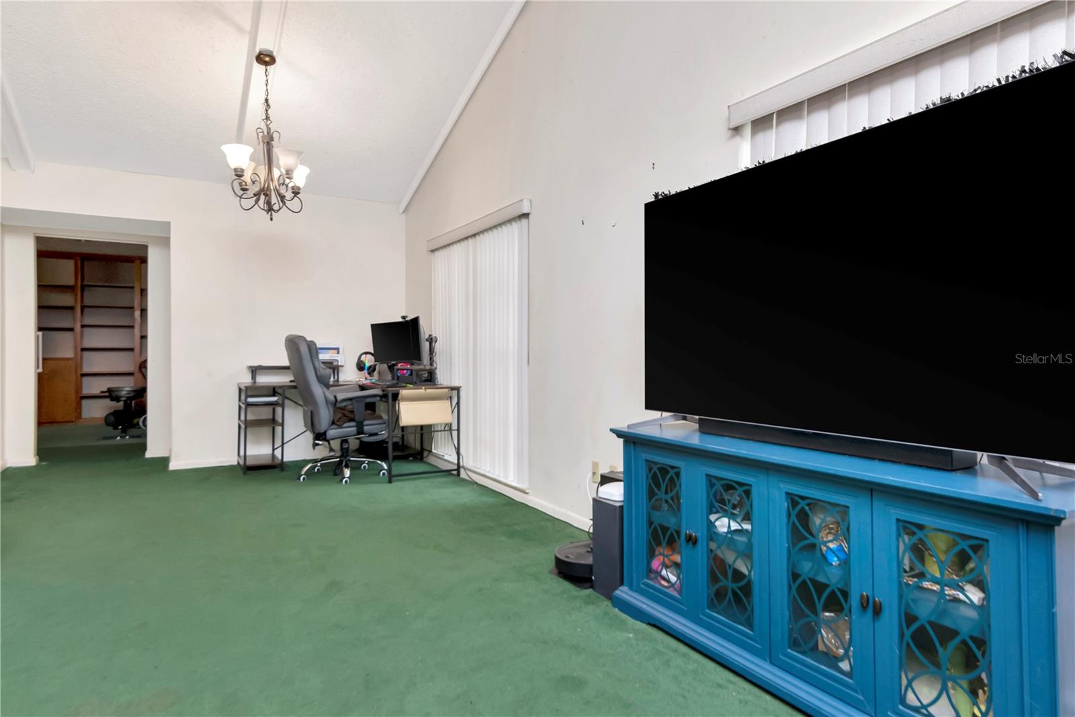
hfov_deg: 81.2
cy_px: 358
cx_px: 538
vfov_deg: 59.5
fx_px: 627
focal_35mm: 21
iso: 800
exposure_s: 1/40
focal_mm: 14
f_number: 7.1
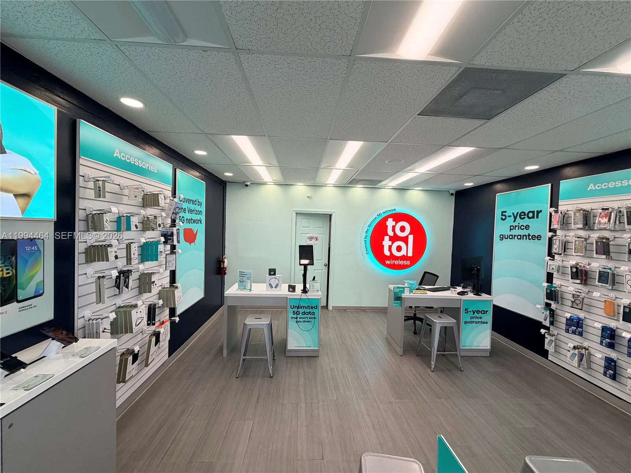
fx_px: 255
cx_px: 316
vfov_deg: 85.7
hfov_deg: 102.1
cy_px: 236
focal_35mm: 14
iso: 64
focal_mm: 2.22
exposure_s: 1/139
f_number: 2.2
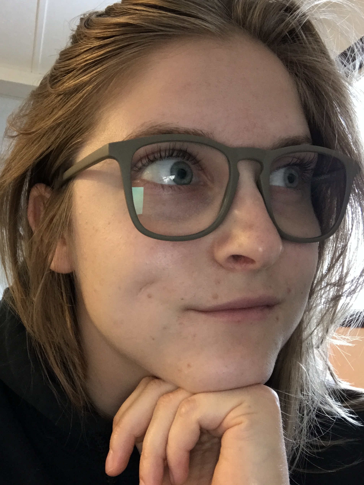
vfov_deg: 56.8
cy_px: 242
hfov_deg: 44.2
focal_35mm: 32
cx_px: 182
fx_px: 449
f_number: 2.2
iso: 125
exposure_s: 1/30
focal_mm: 2.87
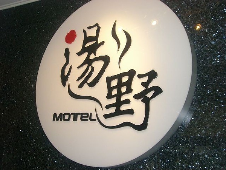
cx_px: 113
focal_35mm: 55
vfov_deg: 26.6
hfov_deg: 34.9
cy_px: 85
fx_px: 359
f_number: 3.3
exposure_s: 1/100
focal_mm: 9
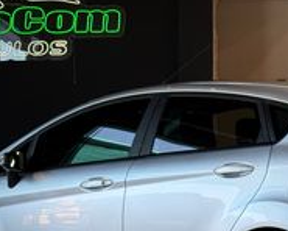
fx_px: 1014
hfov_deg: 16.1
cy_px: 208
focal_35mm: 119
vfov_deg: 12.9
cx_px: 226
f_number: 1.78
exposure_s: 1/120
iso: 64
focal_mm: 6.76
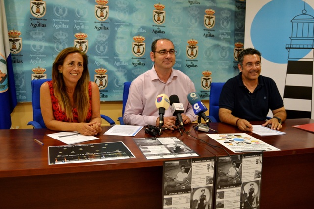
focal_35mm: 33
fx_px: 288
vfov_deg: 40.0
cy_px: 104
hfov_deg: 57.2
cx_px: 157
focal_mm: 22
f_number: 3.5
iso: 1100
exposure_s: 1/60
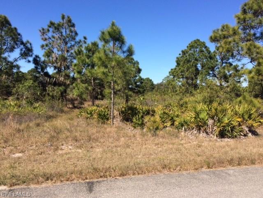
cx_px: 132
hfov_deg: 61.7
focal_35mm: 29
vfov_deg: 48.2
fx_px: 220
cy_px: 99
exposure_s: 1/1580
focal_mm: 4.15
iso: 32
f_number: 2.2
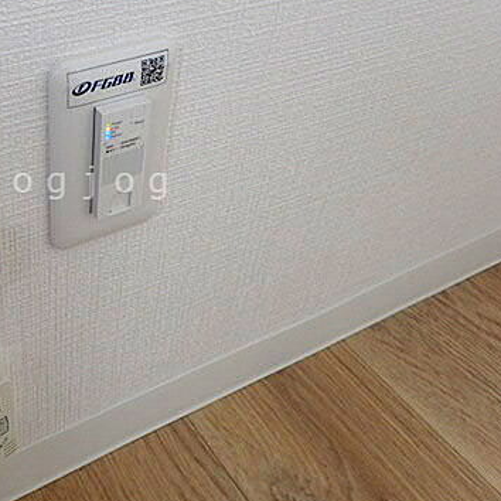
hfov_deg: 39.6
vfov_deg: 41.5
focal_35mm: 40
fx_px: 655
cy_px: 183
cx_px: 78
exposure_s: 1/60
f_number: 2.8
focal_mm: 4.5
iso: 100
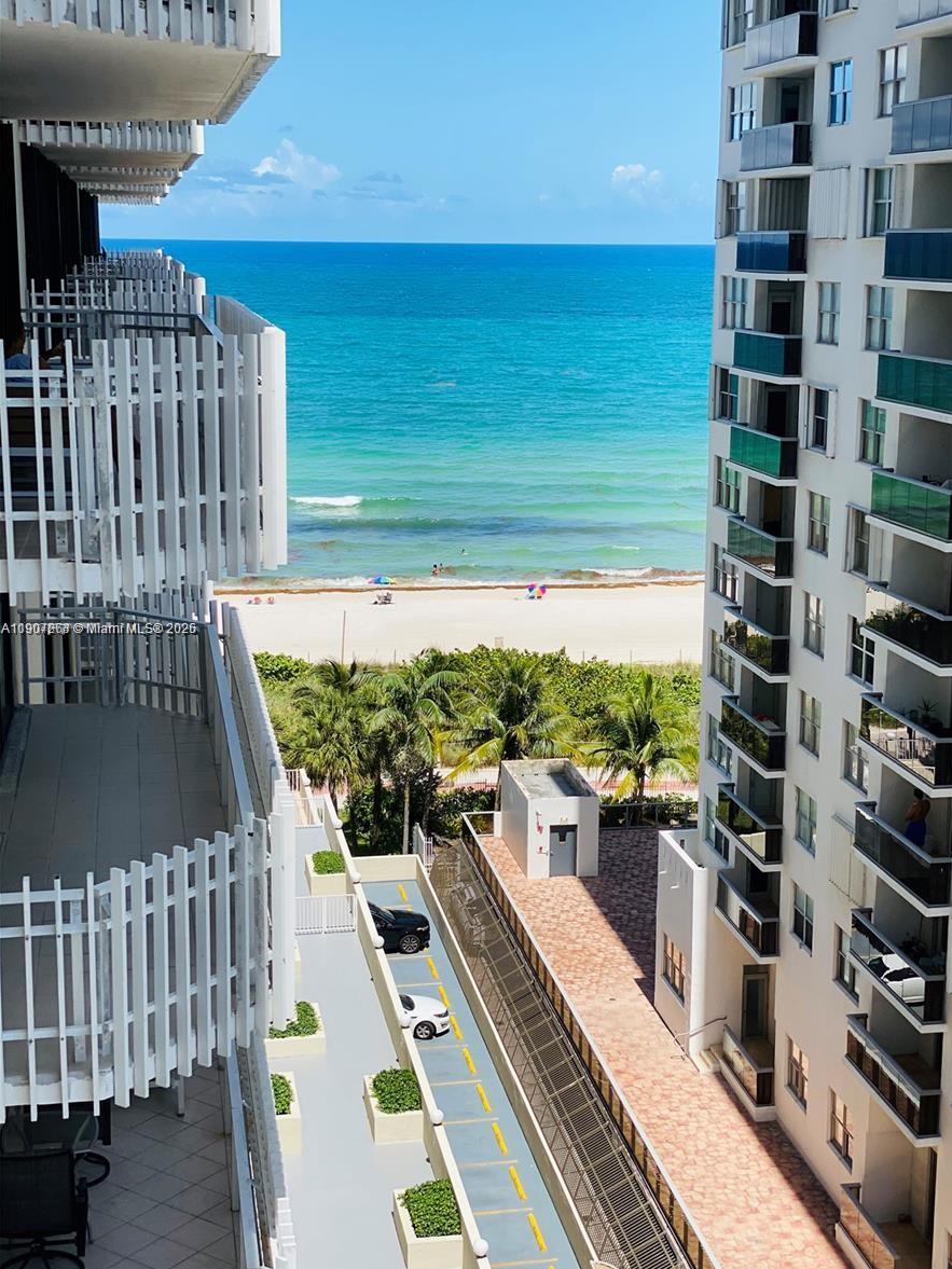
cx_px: 484
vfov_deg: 36.2
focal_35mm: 53
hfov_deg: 27.5
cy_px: 630
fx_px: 1943
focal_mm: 6
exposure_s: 1/1370
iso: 20
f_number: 2
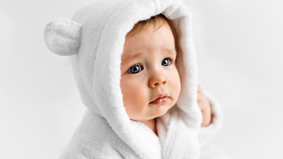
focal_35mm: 37
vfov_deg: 32.0
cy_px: 71
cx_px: 142
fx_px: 278
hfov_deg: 54.0
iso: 125
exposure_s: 1/200
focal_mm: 35
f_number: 2.8
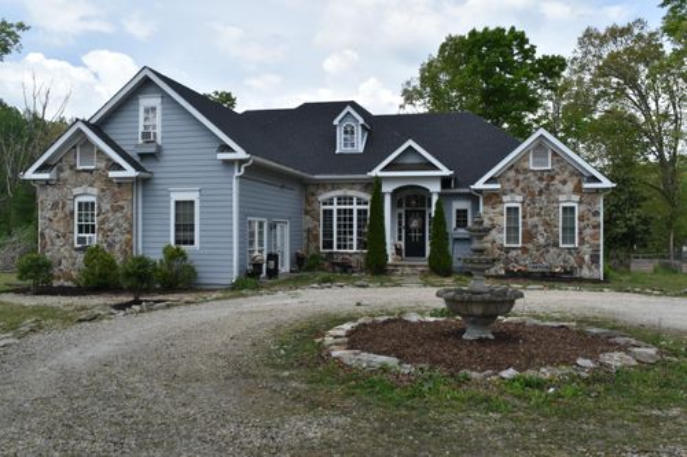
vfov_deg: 41.7
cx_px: 344
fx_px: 601
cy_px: 228
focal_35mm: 32
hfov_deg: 59.5
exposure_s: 1/400
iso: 200
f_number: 10
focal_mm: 21
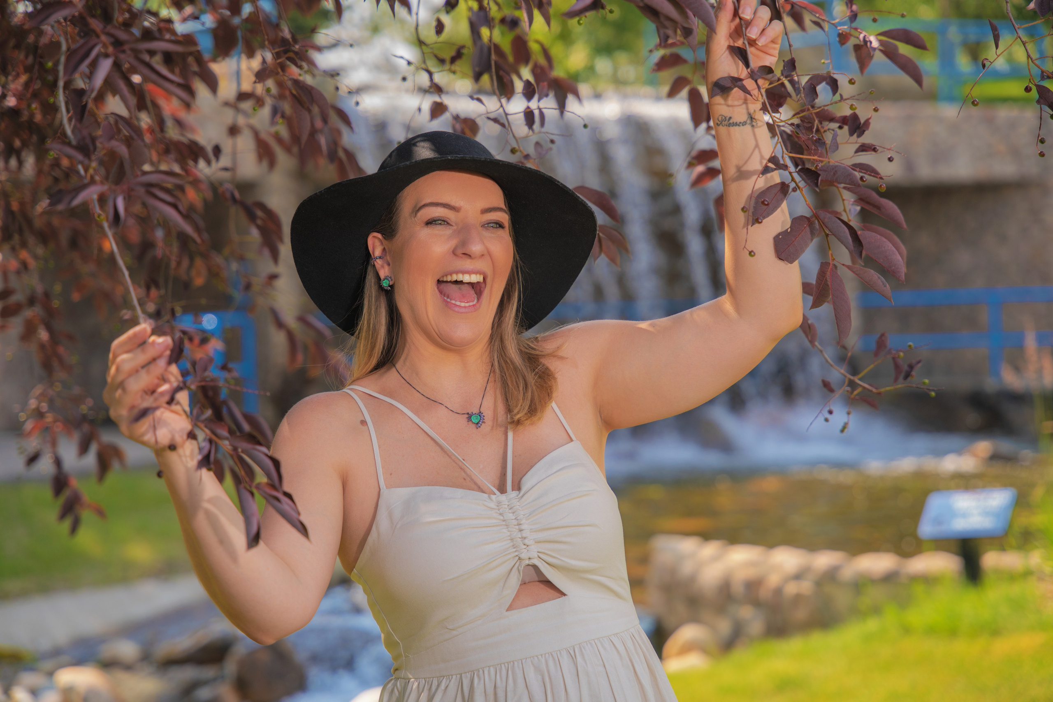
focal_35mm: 70
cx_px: 526
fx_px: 2047
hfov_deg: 28.8
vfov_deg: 19.5
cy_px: 351
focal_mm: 70
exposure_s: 1/800
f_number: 2.8
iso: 200
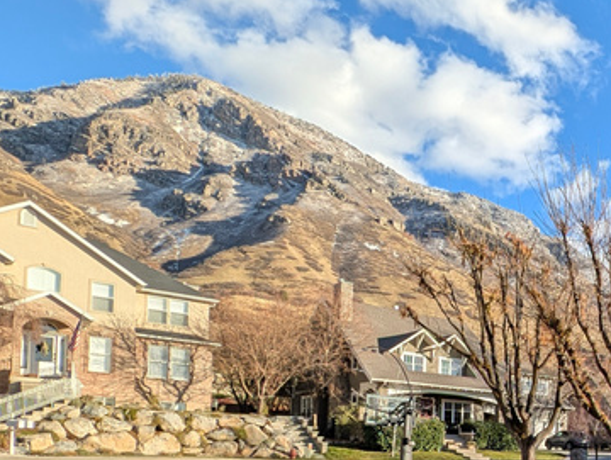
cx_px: 657
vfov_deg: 38.1
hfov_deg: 43.2
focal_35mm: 34
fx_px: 601
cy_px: 441
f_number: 1.95
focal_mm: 2.23
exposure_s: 1/1190
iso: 40
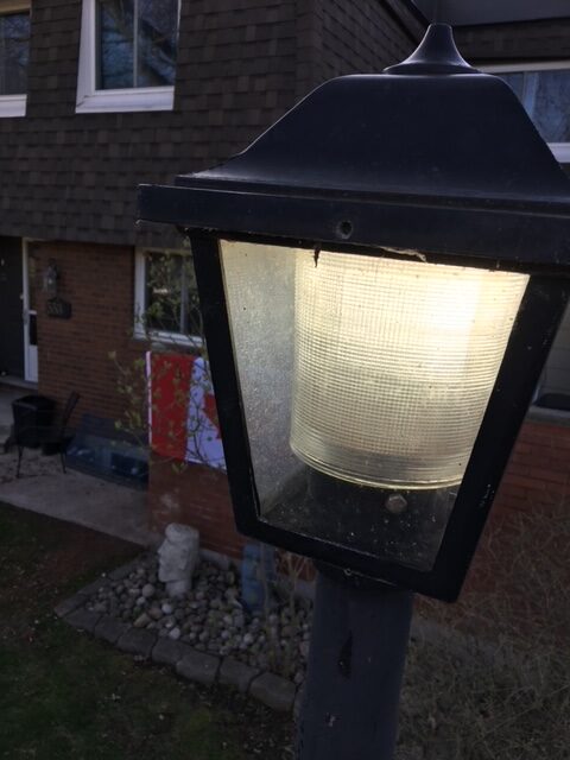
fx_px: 637
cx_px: 285
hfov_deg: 48.2
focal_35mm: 29
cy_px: 380
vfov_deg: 61.7
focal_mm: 4.15
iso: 25
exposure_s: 1/275
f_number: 2.2
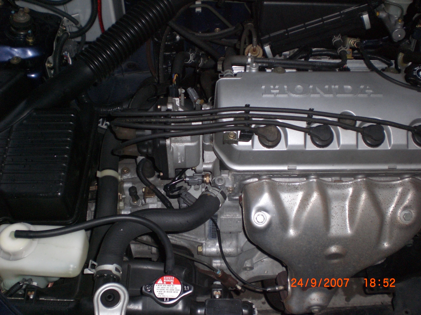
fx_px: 462
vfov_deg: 37.7
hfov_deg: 49.0
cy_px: 158
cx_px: 210
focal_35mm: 38
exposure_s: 1/60
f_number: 3.1
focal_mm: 6.3
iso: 200
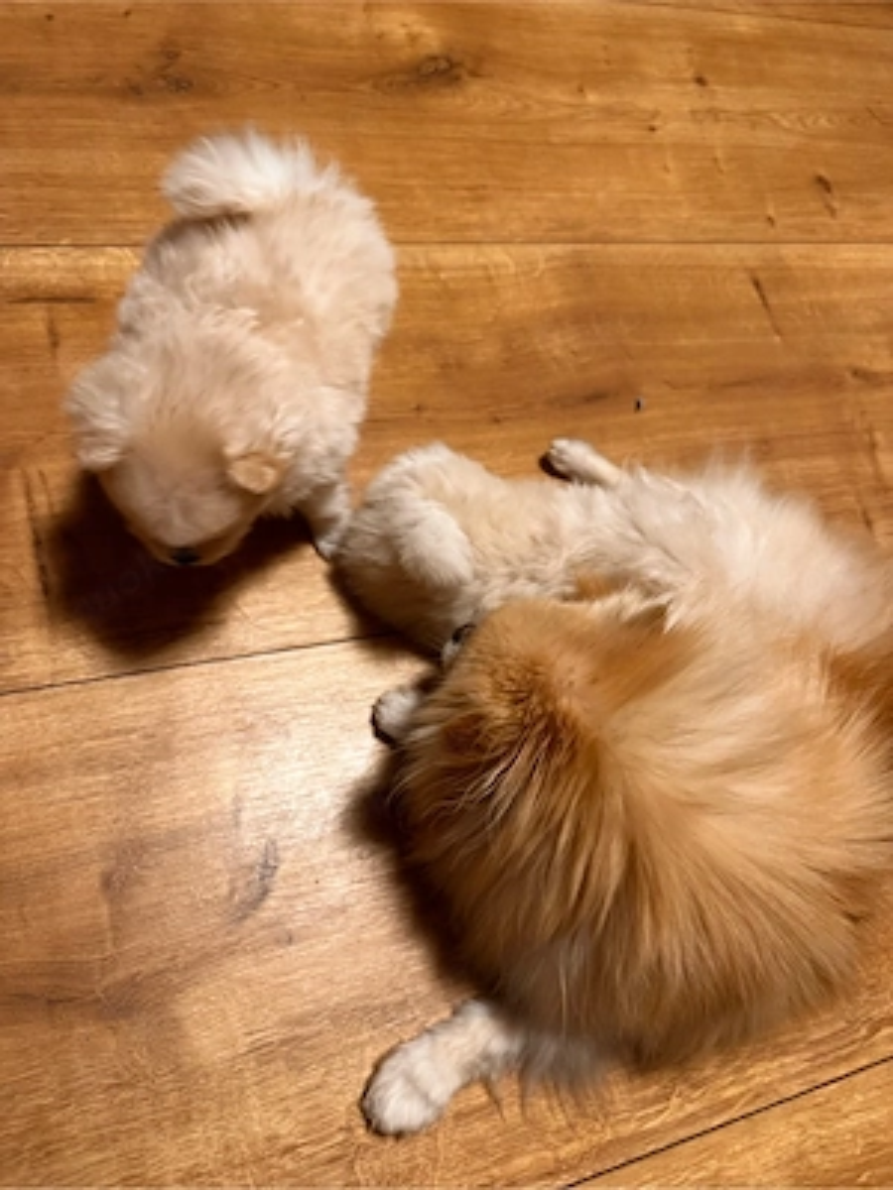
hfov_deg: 56.8
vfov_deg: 71.6
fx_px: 826
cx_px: 446
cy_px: 595
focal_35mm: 24
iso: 160
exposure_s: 1/50
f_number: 1.78
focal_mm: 6.86
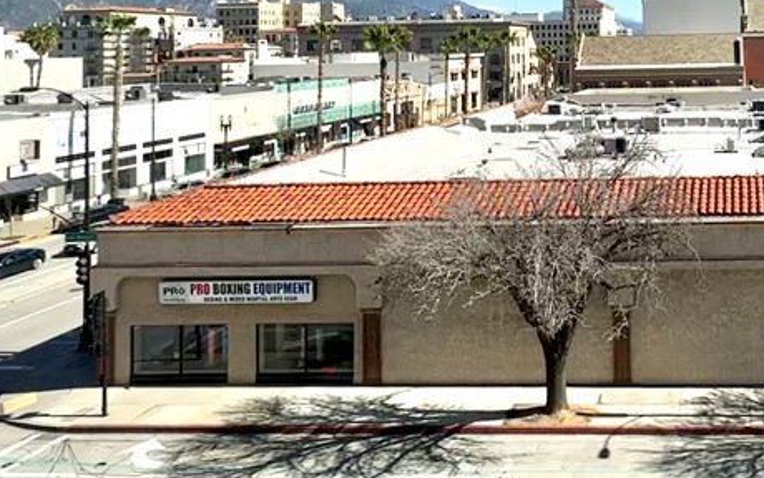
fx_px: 687
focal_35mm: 33
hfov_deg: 50.0
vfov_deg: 35.4
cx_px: 721
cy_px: 22
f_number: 2.2
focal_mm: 2.22
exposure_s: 1/2398
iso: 50
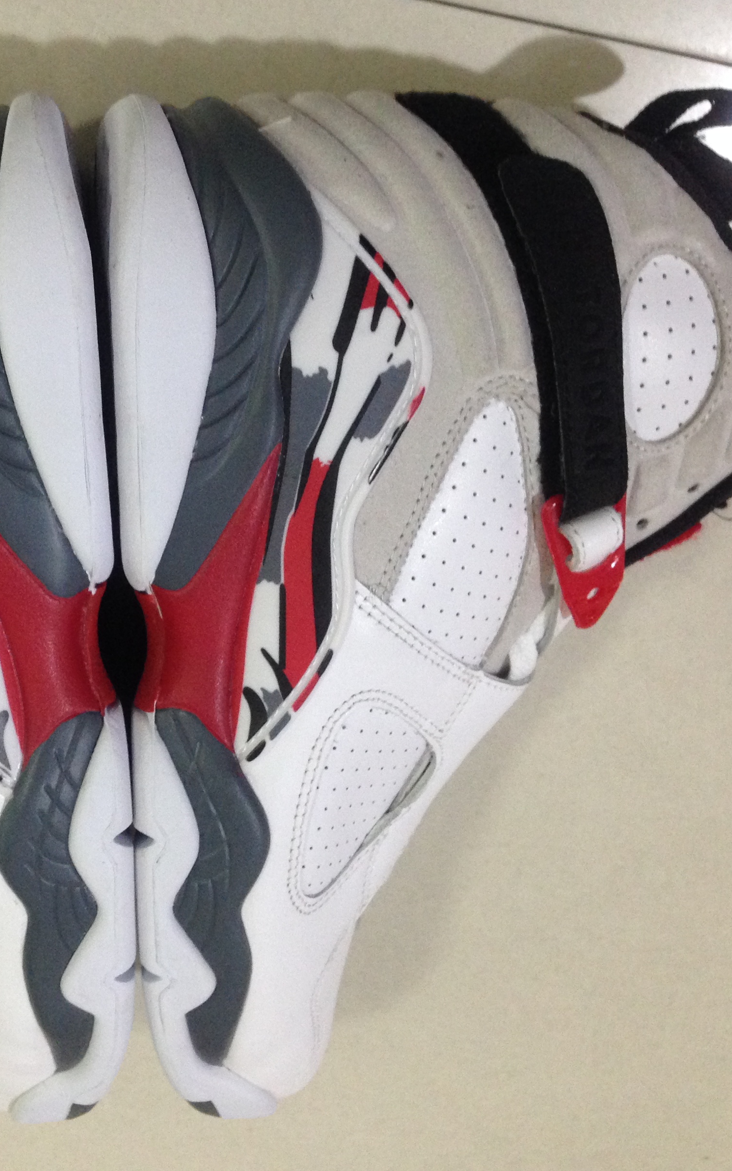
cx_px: 110
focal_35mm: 47
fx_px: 1500
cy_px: 586
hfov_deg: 26.7
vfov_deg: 42.6
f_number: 2.4
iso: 200
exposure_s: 1/20
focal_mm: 4.12
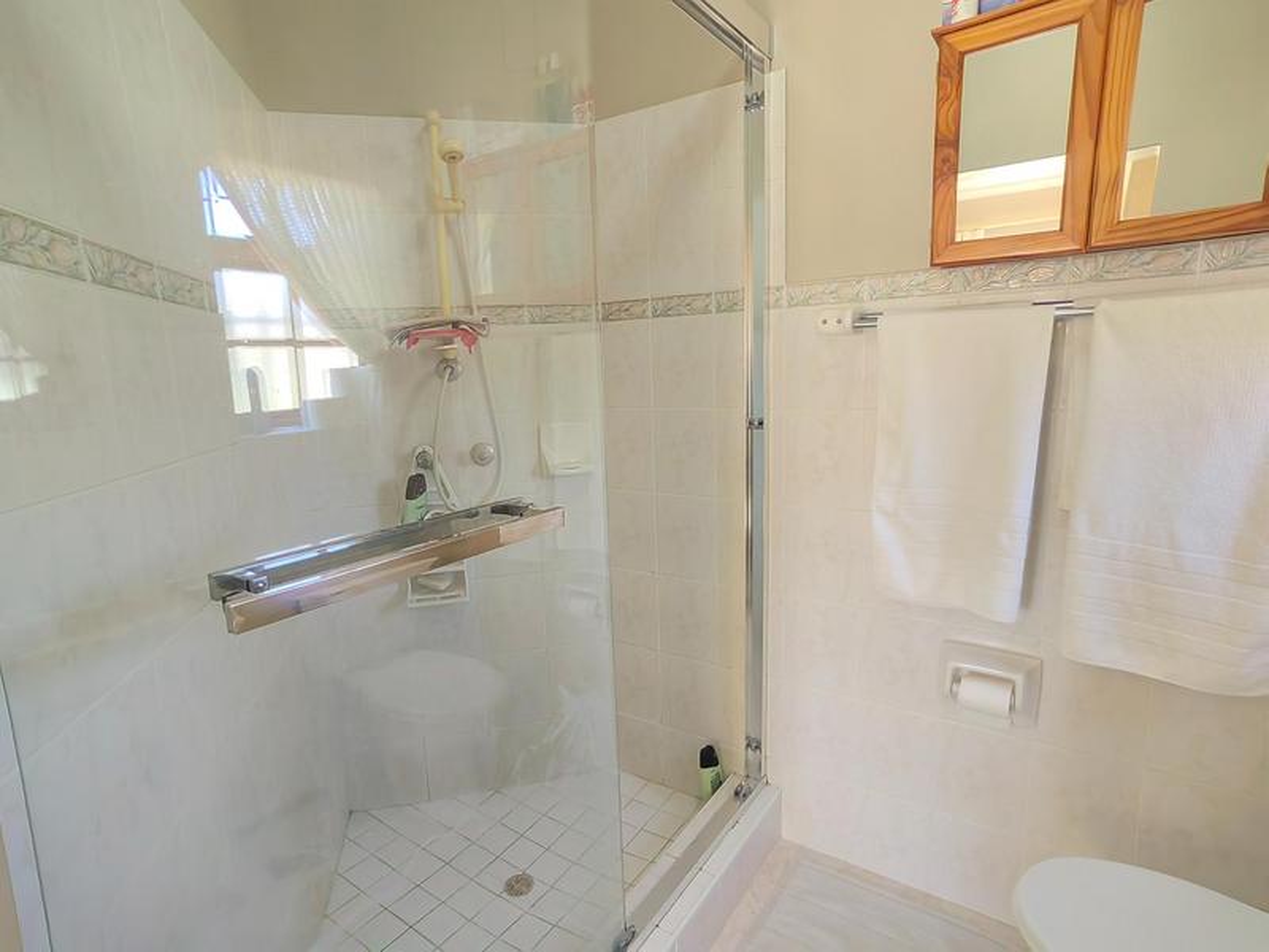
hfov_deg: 87.8
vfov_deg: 71.6
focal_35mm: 18
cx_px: 634
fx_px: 660
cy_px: 476
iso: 160
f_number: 2.2
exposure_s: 1/50
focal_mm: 1.68
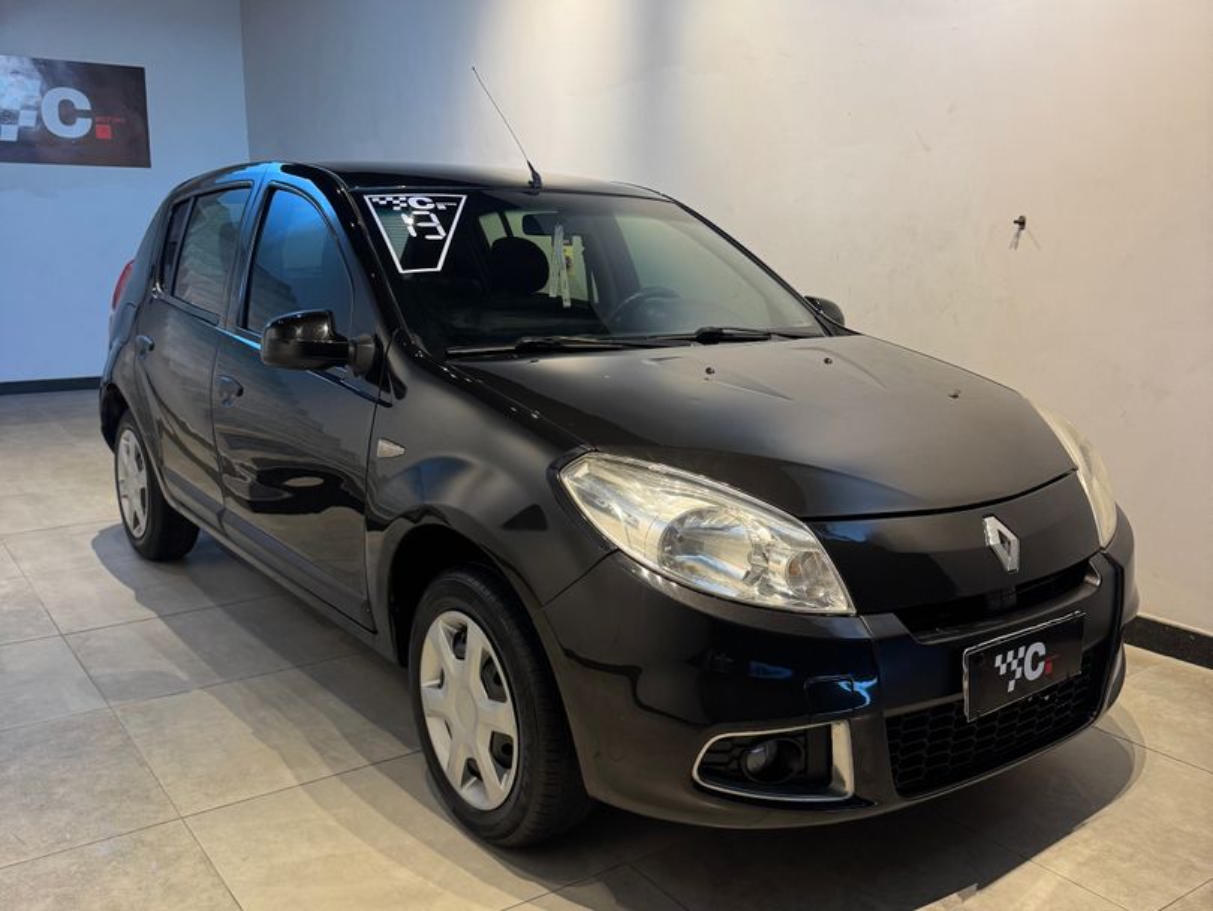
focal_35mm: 24
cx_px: 606
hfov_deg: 71.6
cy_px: 456
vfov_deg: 56.8
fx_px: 841
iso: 200
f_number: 1.78
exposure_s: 1/60
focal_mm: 6.76
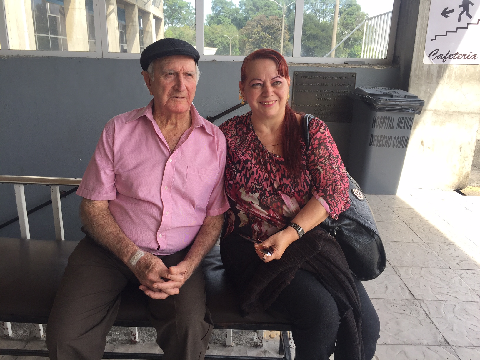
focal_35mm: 29
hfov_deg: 61.7
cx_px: 240
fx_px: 402
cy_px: 180
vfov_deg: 48.2
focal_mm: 4.15
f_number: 2.2
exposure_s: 1/384
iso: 32
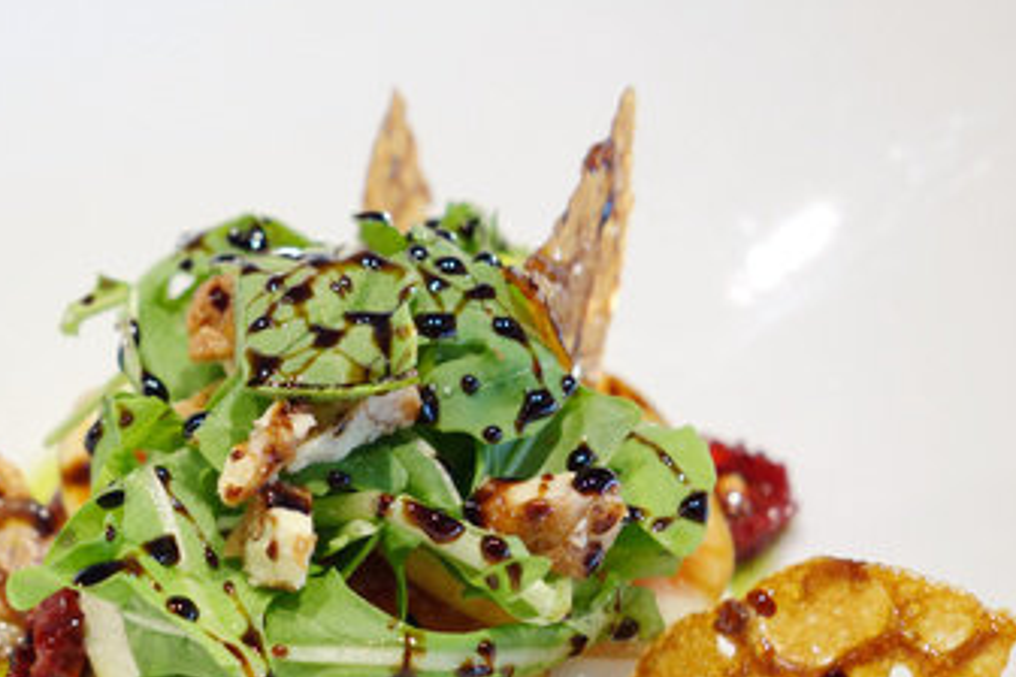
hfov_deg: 38.4
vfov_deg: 26.6
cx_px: 236
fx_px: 1411
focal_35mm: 50
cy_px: 517
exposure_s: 1/8
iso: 125
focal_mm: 10.4
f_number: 3.2
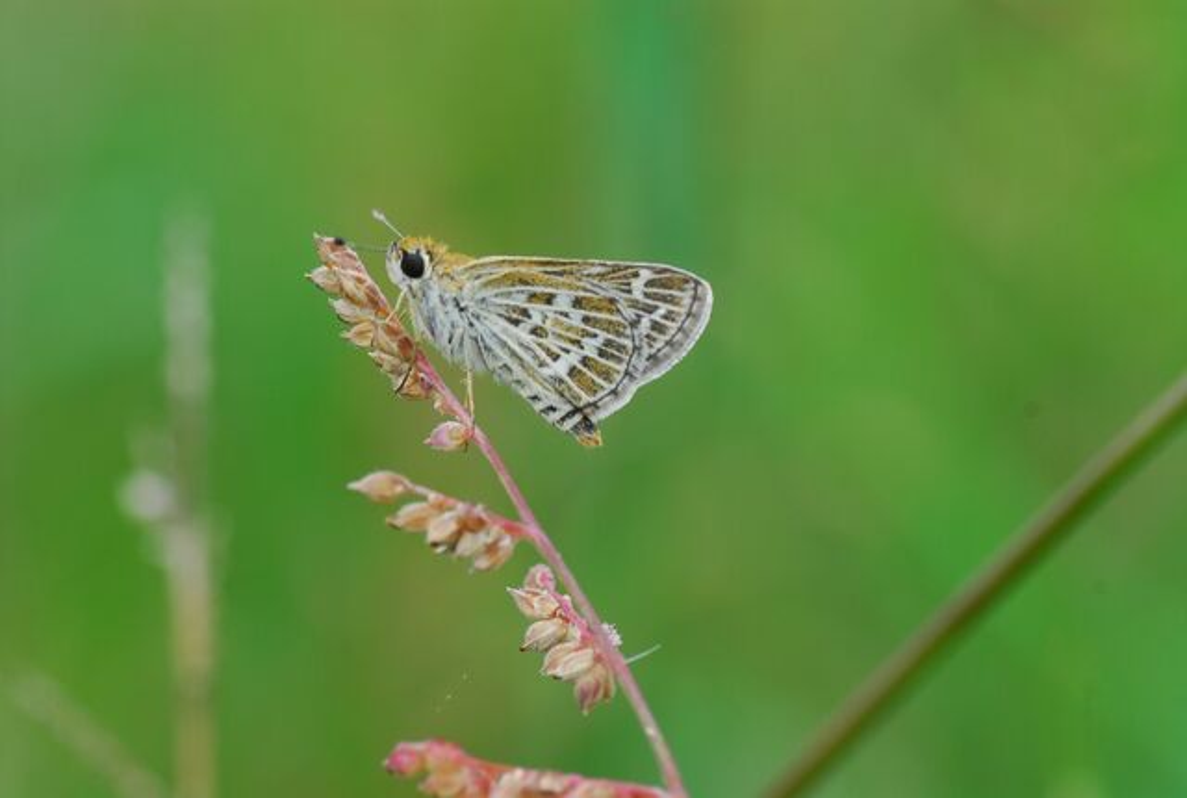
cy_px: 399
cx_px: 594
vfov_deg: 5.1
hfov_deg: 7.6
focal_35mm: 270
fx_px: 8923
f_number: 9
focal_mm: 180
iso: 320
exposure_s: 1/13
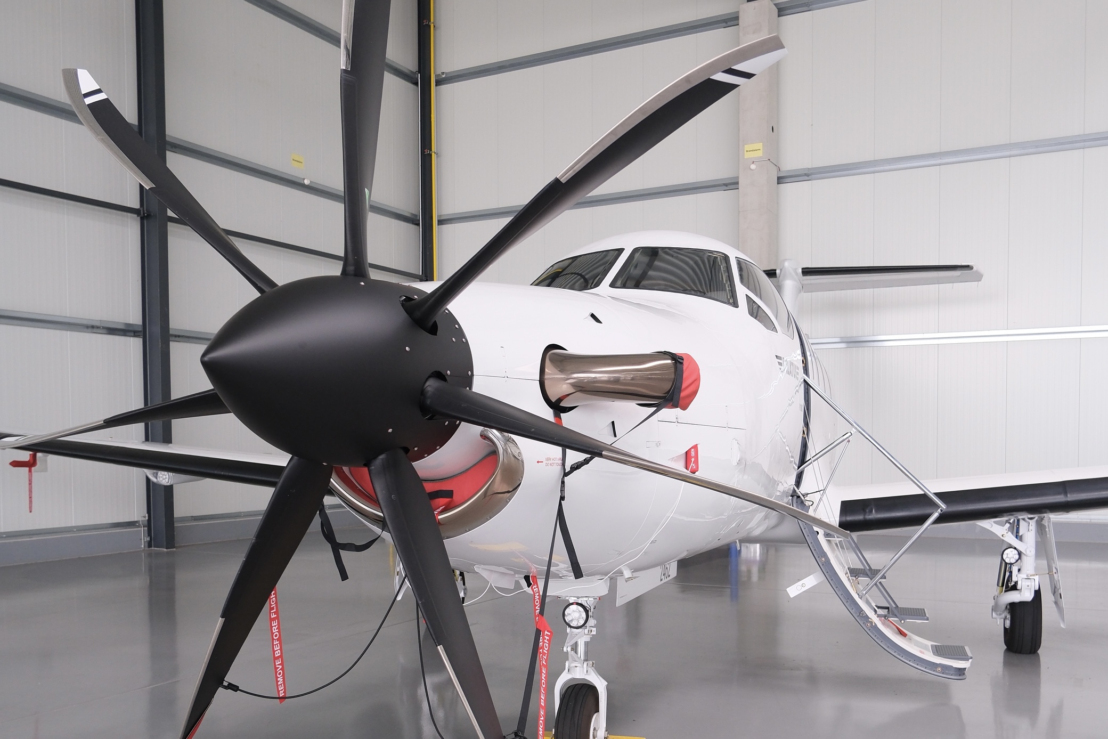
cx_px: 554
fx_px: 708
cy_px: 370
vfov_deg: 55.1
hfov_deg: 76.1
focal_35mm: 23
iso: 800
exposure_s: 1/100
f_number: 3.5
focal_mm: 15
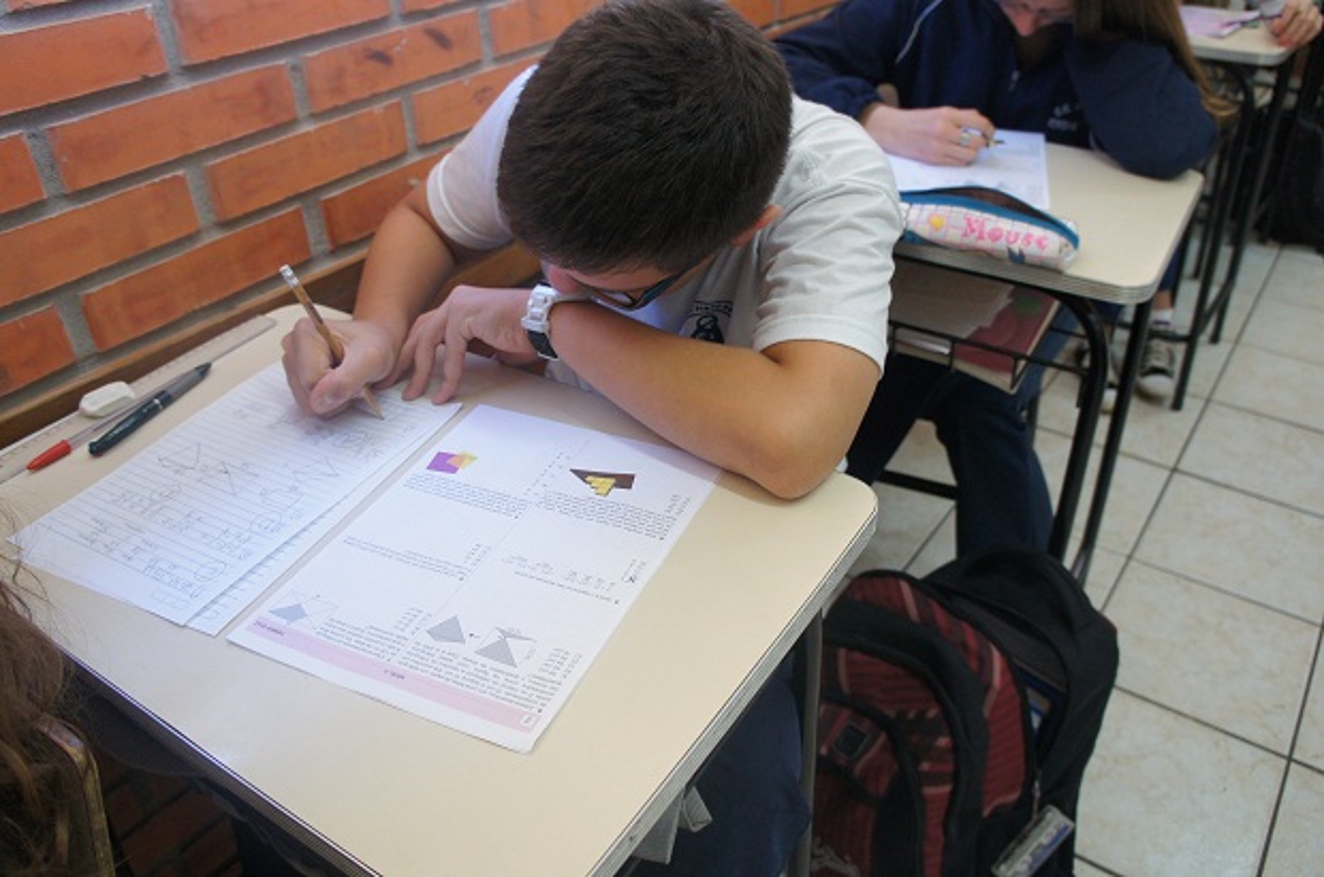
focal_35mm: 27
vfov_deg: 47.8
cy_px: 438
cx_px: 662
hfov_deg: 67.5
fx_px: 991
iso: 1000
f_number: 4
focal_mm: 18
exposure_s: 1/160
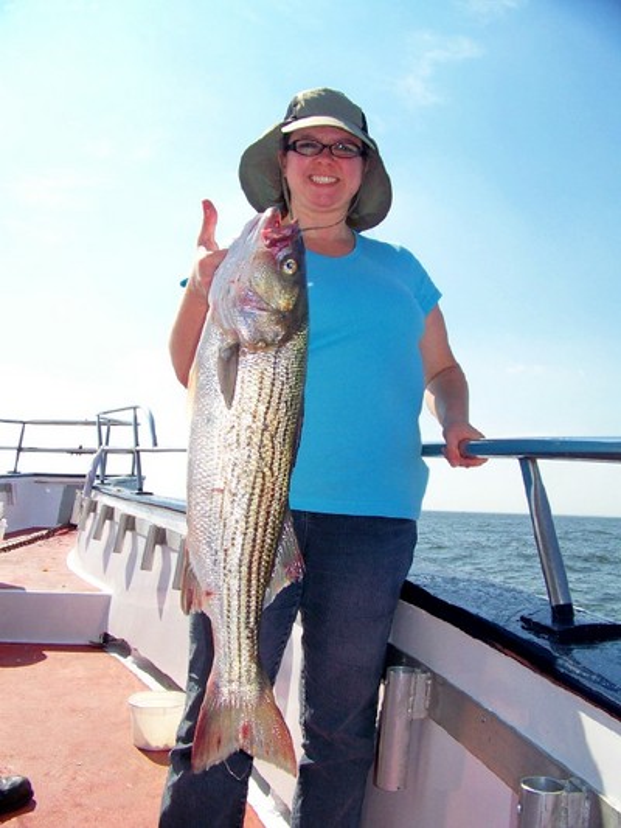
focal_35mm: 36
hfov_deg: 39.7
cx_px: 310
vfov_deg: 51.3
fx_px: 861
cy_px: 414
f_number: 4
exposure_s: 1/640
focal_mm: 5.85
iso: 64
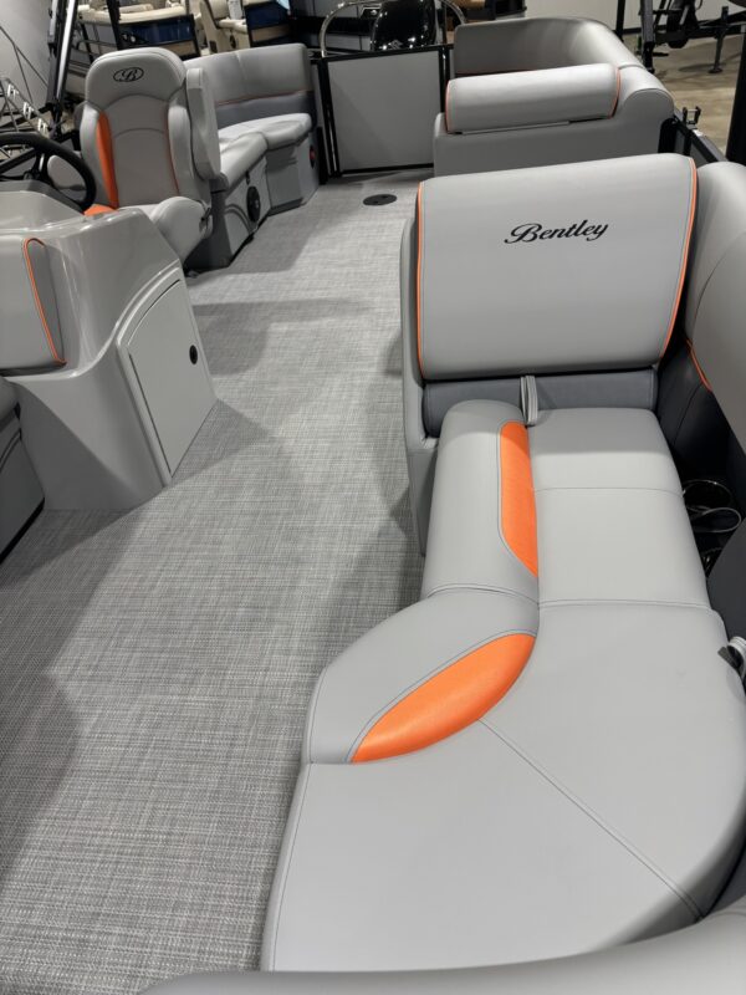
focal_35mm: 26
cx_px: 373
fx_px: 747
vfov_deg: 67.3
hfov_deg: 53.1
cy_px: 498
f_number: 1.6
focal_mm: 5.96
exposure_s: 1/120
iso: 100
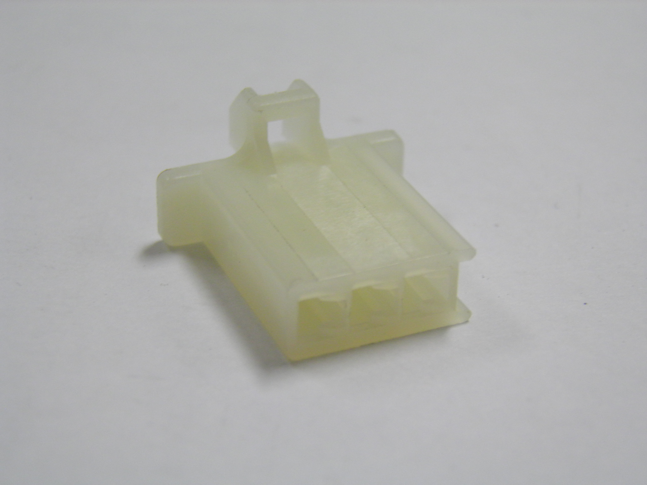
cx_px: 324
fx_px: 1570
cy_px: 242
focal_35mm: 84
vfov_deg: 17.6
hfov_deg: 23.3
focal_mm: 15.2
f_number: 3.9
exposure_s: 1/30
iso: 200
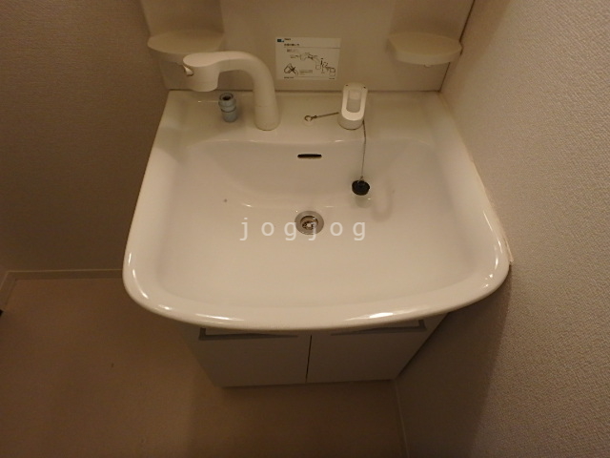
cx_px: 305
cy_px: 229
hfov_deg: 79.0
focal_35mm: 21
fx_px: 370
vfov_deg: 63.4
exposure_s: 1/50
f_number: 3.5
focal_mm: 3.7
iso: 320
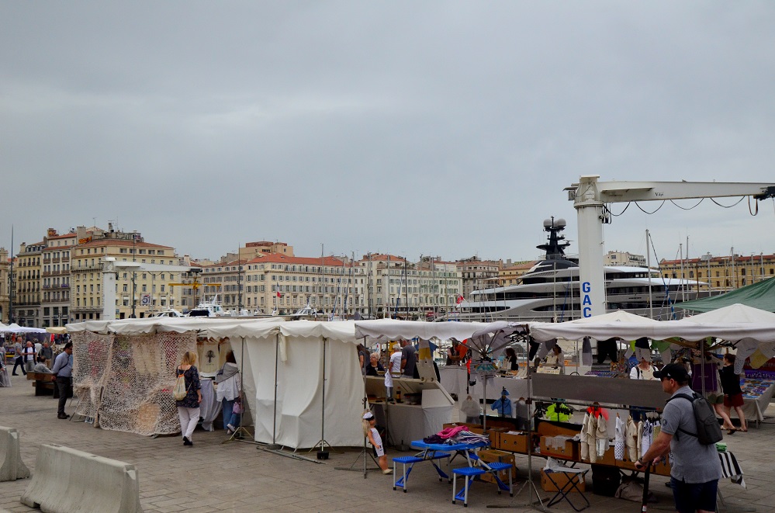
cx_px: 388
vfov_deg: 36.7
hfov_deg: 53.2
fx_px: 773
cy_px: 256
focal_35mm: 36
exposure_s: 1/8000
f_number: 4.5
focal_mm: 24
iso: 1100
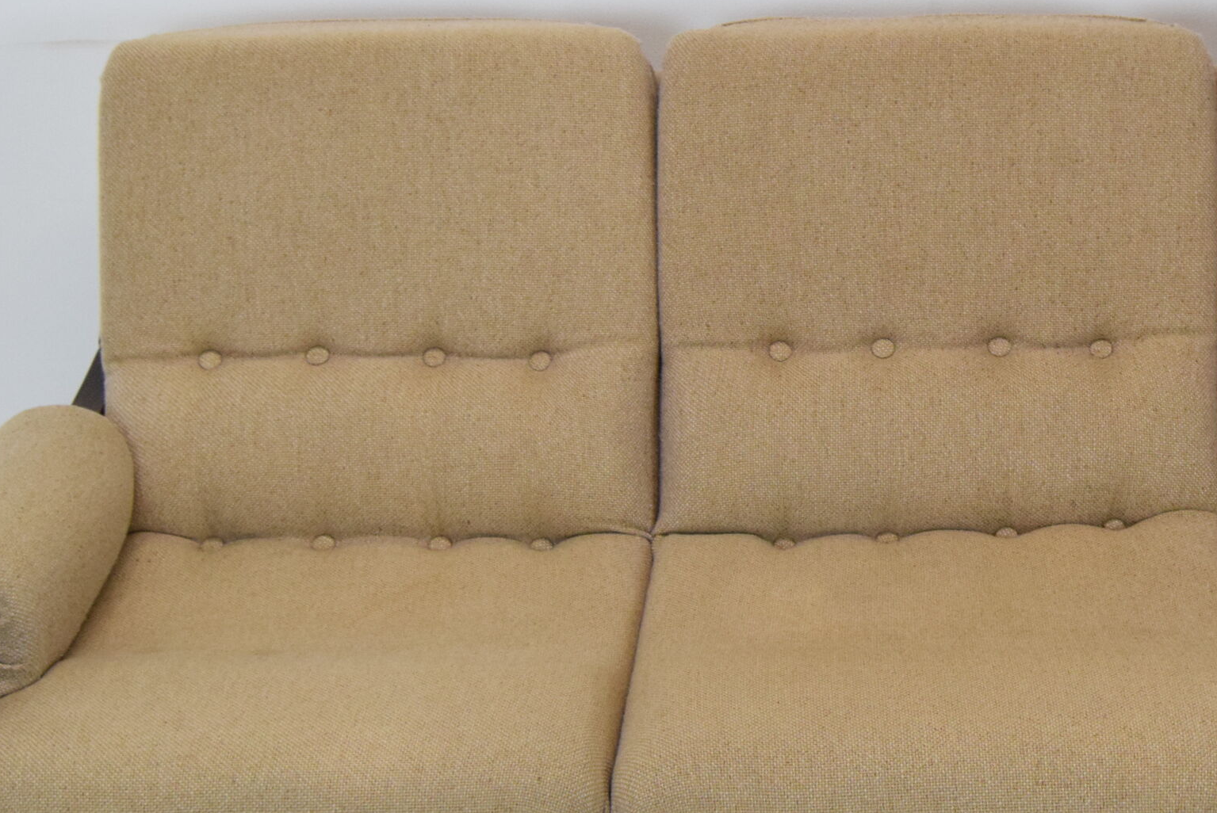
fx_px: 2571
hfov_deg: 26.2
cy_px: 358
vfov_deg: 18.0
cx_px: 951
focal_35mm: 76
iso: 1600
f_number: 6.3
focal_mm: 26
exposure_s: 1/160
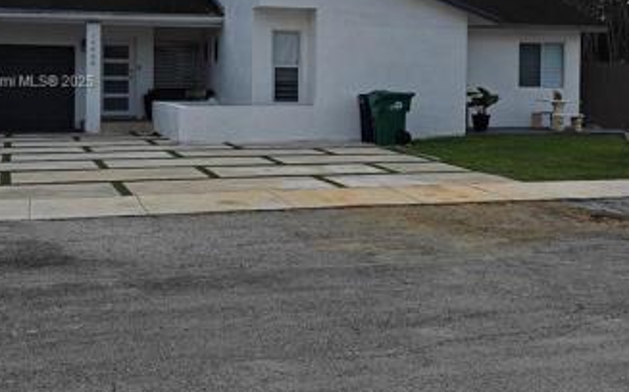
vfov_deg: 22.8
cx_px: 402
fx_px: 959
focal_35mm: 56
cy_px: 83
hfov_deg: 36.0
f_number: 1.8
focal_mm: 5.59
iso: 50
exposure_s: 1/9895
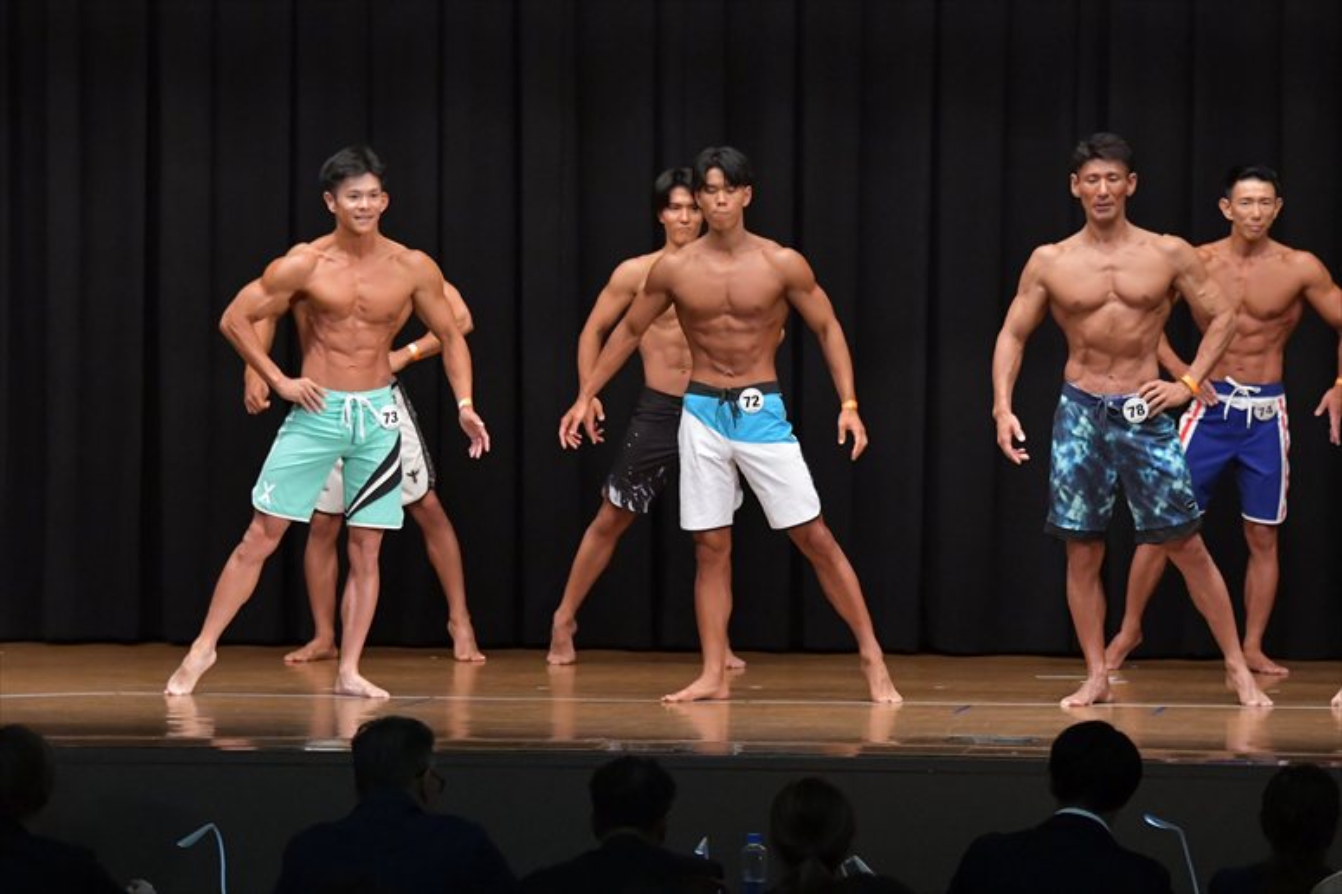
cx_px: 671
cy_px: 447
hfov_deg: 12.2
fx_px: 6260
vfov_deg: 8.2
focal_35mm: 168
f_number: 5.6
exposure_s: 1/400
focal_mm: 112
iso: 6400
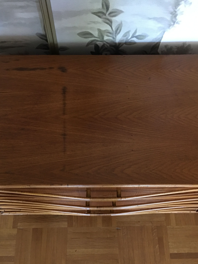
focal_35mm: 37
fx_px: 282
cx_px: 96
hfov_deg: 38.7
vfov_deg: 50.1
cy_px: 133
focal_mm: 4.15
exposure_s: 1/8
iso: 125
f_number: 2.2
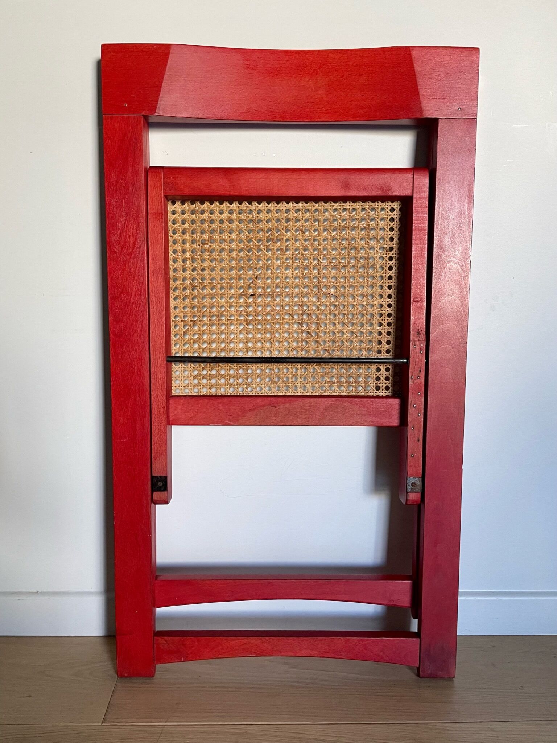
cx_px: 278
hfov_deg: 53.0
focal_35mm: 26
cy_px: 372
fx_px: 558
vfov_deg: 67.3
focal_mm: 4.2
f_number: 1.6
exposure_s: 1/80
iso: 125
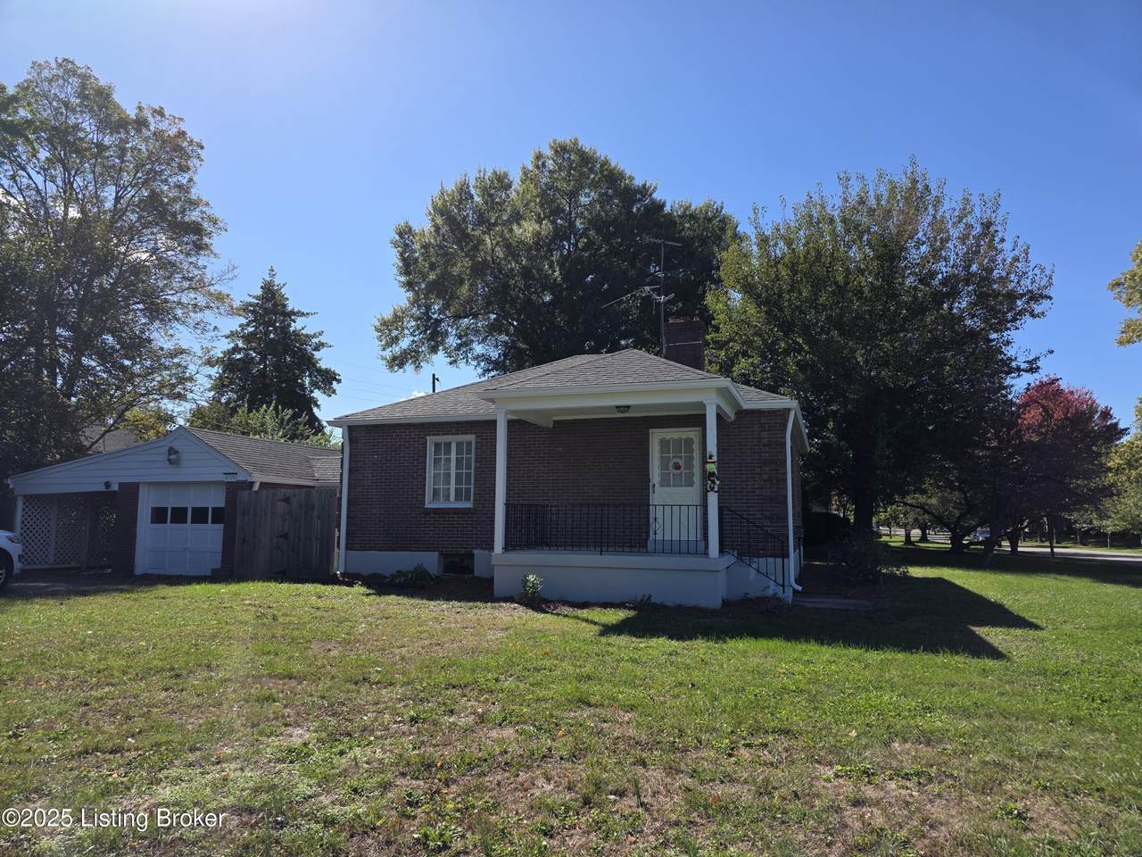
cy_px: 428
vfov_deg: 58.9
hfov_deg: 73.9
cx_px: 571
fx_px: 759
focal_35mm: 23
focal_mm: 6.3
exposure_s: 1/4539
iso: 80
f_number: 1.7
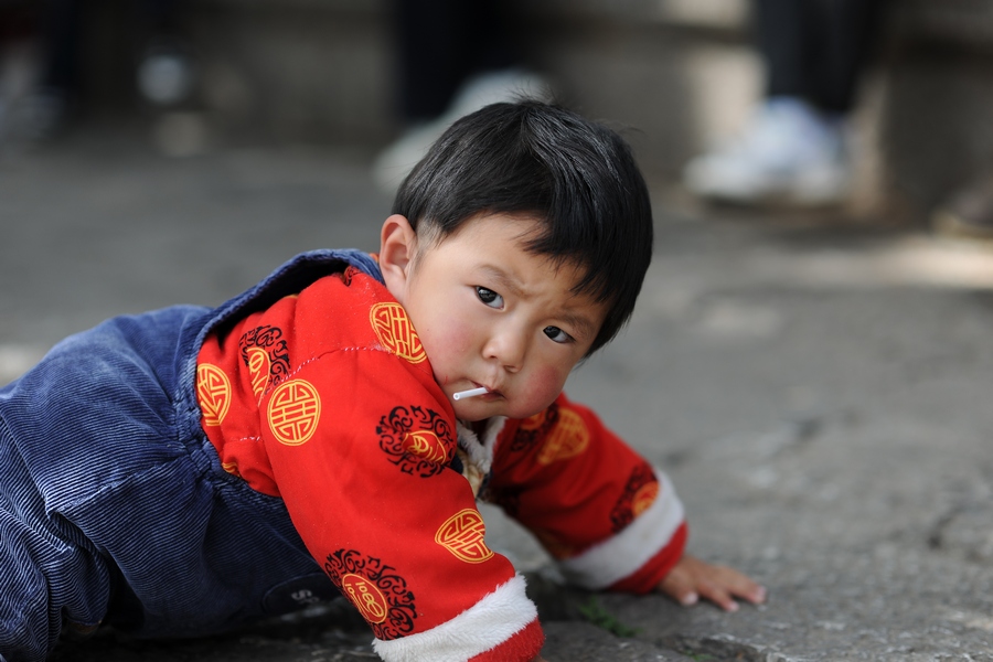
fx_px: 2344
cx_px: 496
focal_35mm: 85
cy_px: 331
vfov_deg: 16.1
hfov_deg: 23.9
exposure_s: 1/800
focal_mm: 85
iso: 100
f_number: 2.2
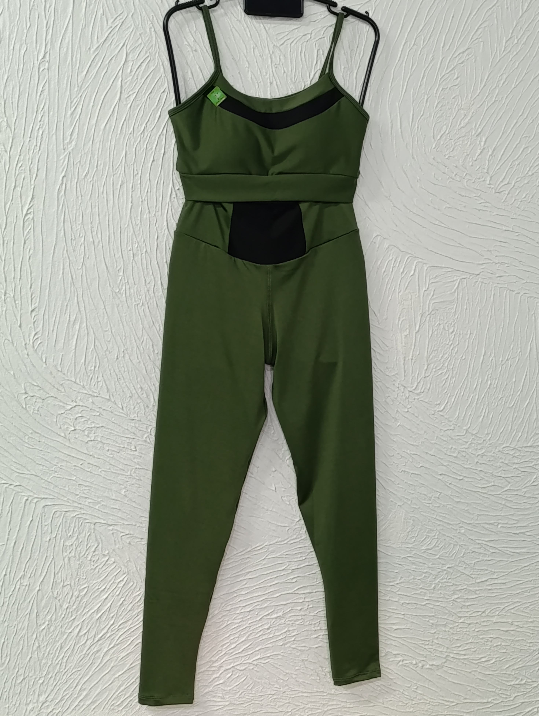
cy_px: 346
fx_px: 497
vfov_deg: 71.5
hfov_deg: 56.9
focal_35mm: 24
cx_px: 273
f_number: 1.6
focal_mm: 6.14
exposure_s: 1/60
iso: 1250
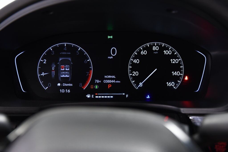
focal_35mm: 52
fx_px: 330
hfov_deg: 38.2
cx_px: 114
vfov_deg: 26.0
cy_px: 76
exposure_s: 1/15
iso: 1600
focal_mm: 52
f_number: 4
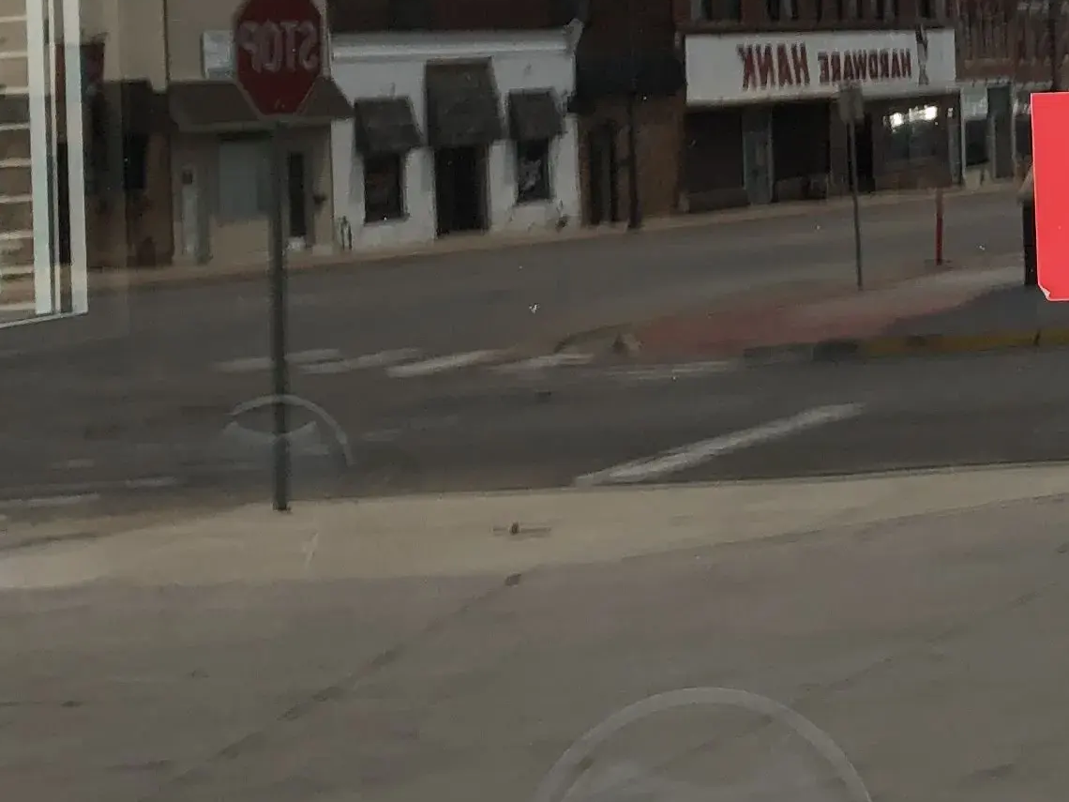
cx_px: 1380
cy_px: -110
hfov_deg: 18.5
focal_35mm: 99
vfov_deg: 14.5
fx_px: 3057
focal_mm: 3.99
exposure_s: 1/934
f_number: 1.8
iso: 20
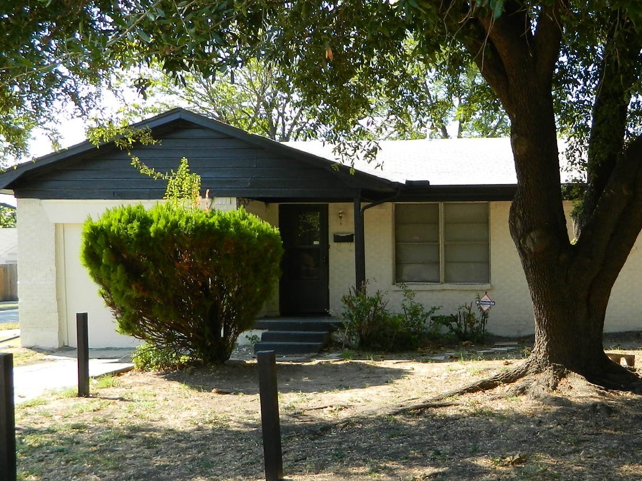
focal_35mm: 44
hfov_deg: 40.8
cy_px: 286
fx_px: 816
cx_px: 532
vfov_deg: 32.8
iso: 80
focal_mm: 4.5
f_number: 3.1
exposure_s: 1/200
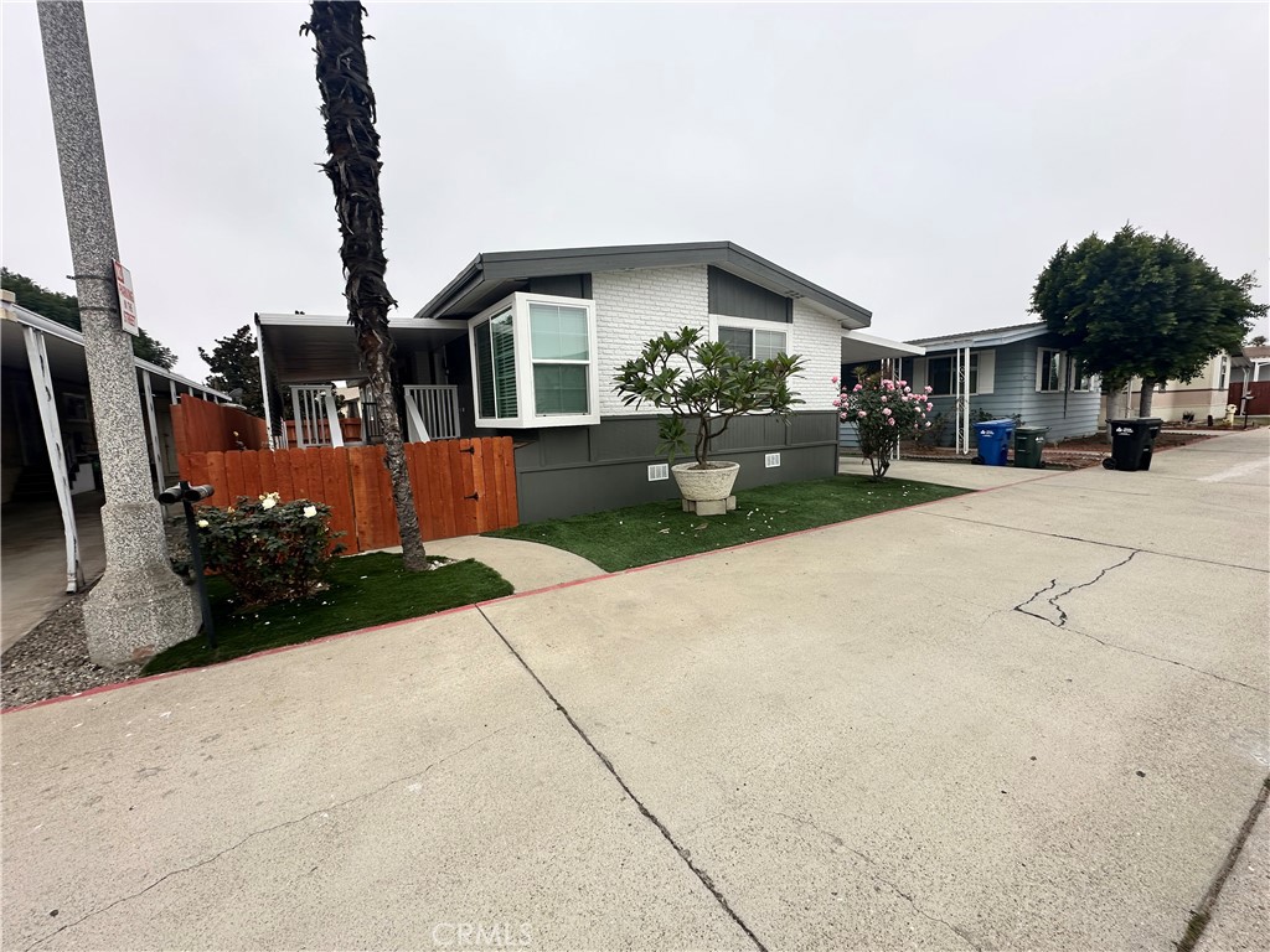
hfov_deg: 102.1
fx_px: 514
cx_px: 635
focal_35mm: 14
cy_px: 476
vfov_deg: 85.7
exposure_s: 1/321
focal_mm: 2.22
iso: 40
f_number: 2.2
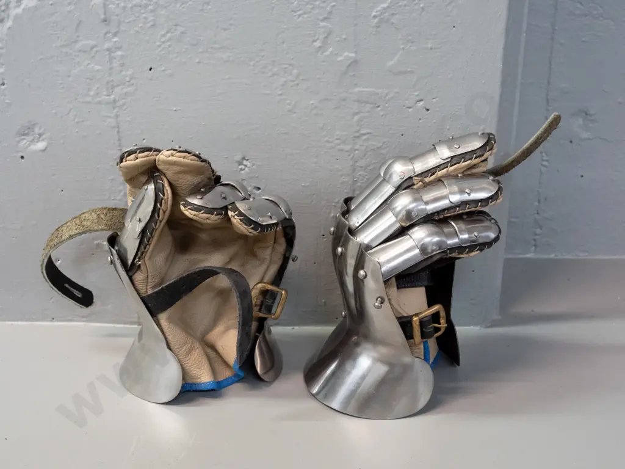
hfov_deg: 46.8
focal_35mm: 40
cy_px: 234
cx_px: 312
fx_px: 722
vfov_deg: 36.0
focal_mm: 20
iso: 3200
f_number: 5.6
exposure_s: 1/60
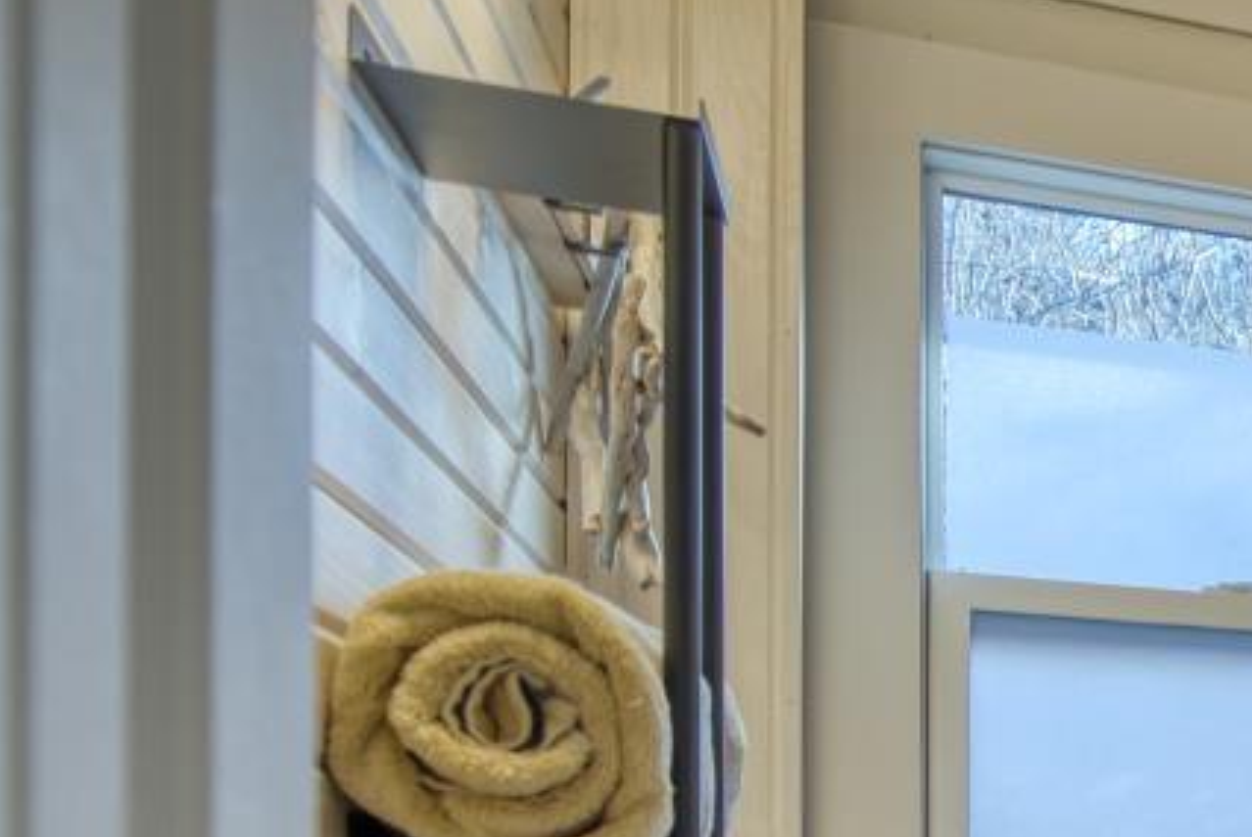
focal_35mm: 59
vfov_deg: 21.5
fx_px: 2054
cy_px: 990
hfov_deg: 21.0
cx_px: 2319
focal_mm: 12
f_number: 4
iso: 400
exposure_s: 1/25
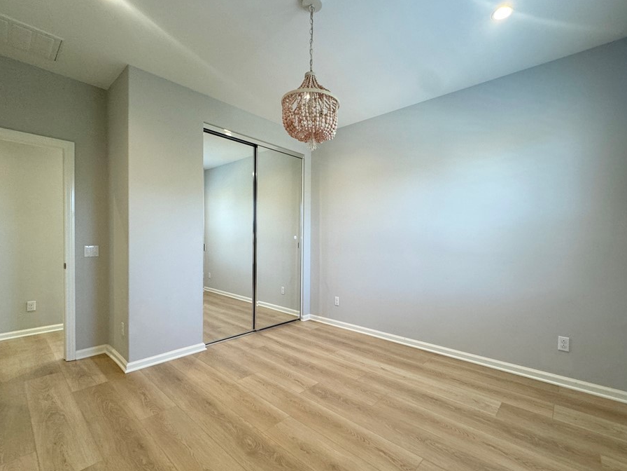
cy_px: 243
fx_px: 290
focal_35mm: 16
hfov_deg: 94.4
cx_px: 333
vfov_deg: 78.1
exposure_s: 1/120
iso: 200
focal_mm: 2.22
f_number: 2.2
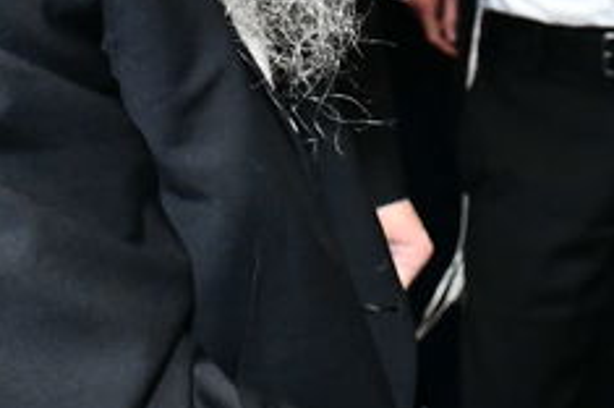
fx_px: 2844
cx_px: 653
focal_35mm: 167
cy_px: -279
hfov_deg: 12.1
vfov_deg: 8.0
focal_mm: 28
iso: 2000
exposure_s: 1/200
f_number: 5.6
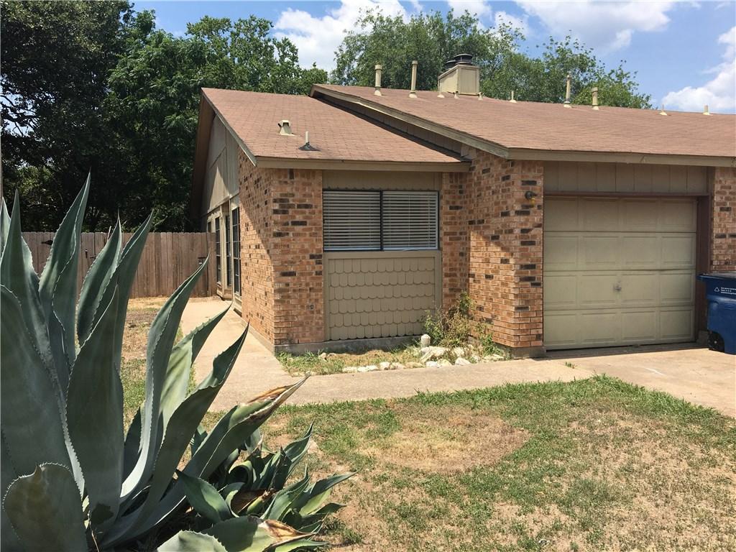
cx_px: 368
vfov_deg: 48.2
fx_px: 617
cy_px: 276
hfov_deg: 61.7
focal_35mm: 29
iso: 25
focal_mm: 4.15
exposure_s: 1/1538
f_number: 2.2
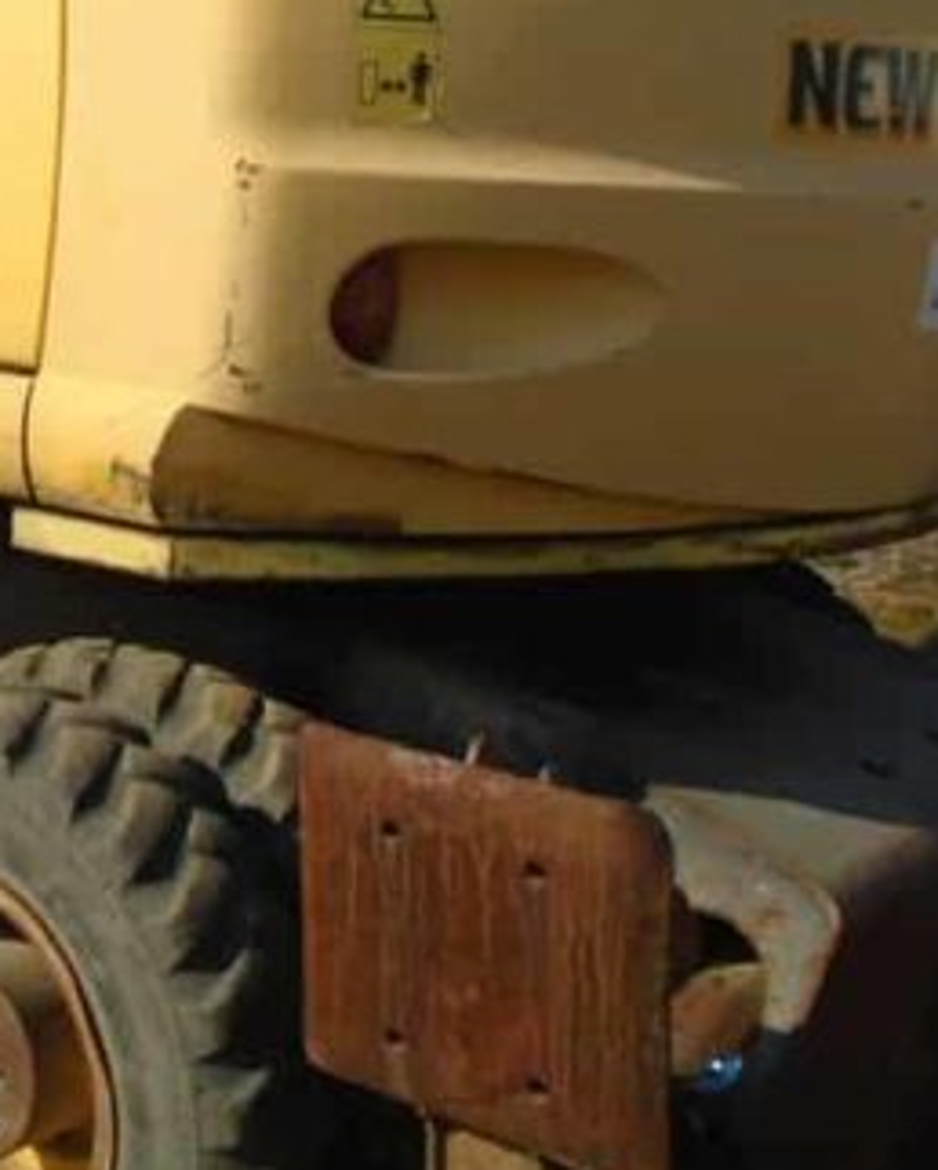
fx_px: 2184
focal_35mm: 63
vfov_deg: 29.6
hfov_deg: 22.3
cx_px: -189
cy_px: 323
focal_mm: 4.6
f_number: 8
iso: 100
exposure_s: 1/250
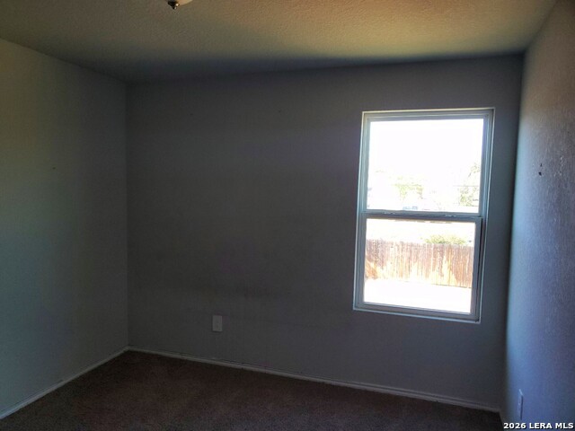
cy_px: 216
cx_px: 288
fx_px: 432
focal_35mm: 26
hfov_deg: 67.3
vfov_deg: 53.1
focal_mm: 4.3
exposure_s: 1/100
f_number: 2.4
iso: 100
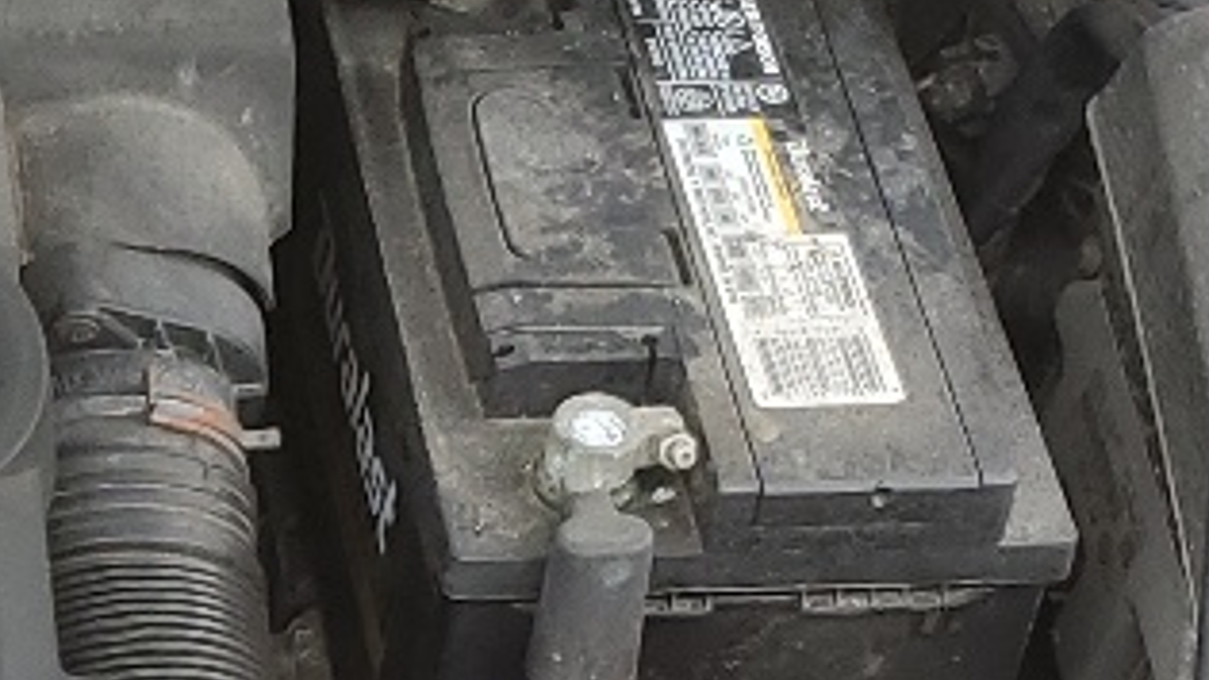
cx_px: -457
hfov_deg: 14.2
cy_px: 1202
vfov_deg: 8.1
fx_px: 4615
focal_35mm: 144
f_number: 1.5
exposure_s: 1/217
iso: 50
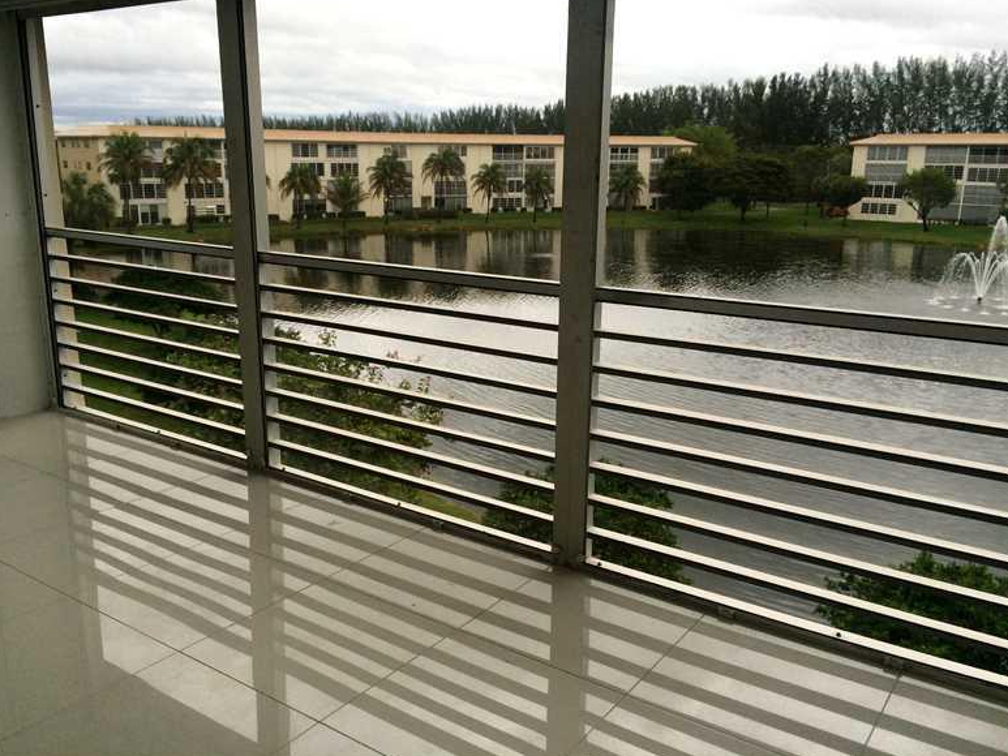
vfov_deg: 46.8
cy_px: 371
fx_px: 874
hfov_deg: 60.0
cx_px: 496
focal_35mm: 30
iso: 50
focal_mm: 4.15
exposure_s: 1/120
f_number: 2.2
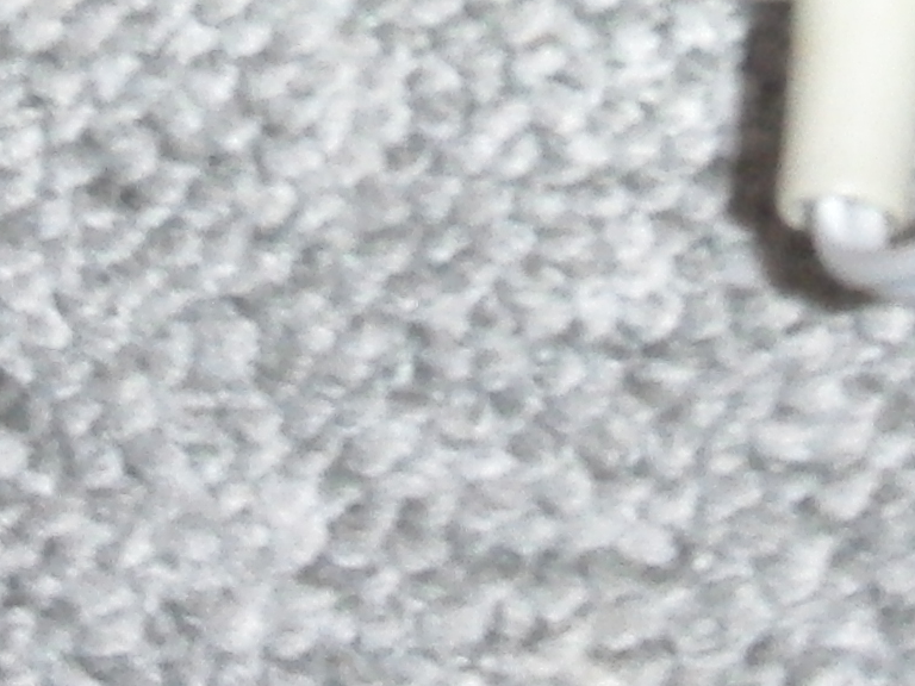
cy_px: -626
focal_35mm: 171
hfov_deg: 11.6
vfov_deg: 8.3
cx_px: 518
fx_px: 4520
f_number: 3.9
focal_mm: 6.66
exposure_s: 1/40
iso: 400
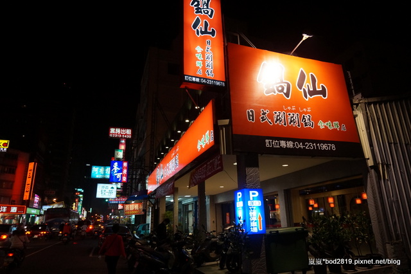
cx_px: 206
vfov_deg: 53.1
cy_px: 137
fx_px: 274
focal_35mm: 24
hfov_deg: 73.8
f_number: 4
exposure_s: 1/160
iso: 1250
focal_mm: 16
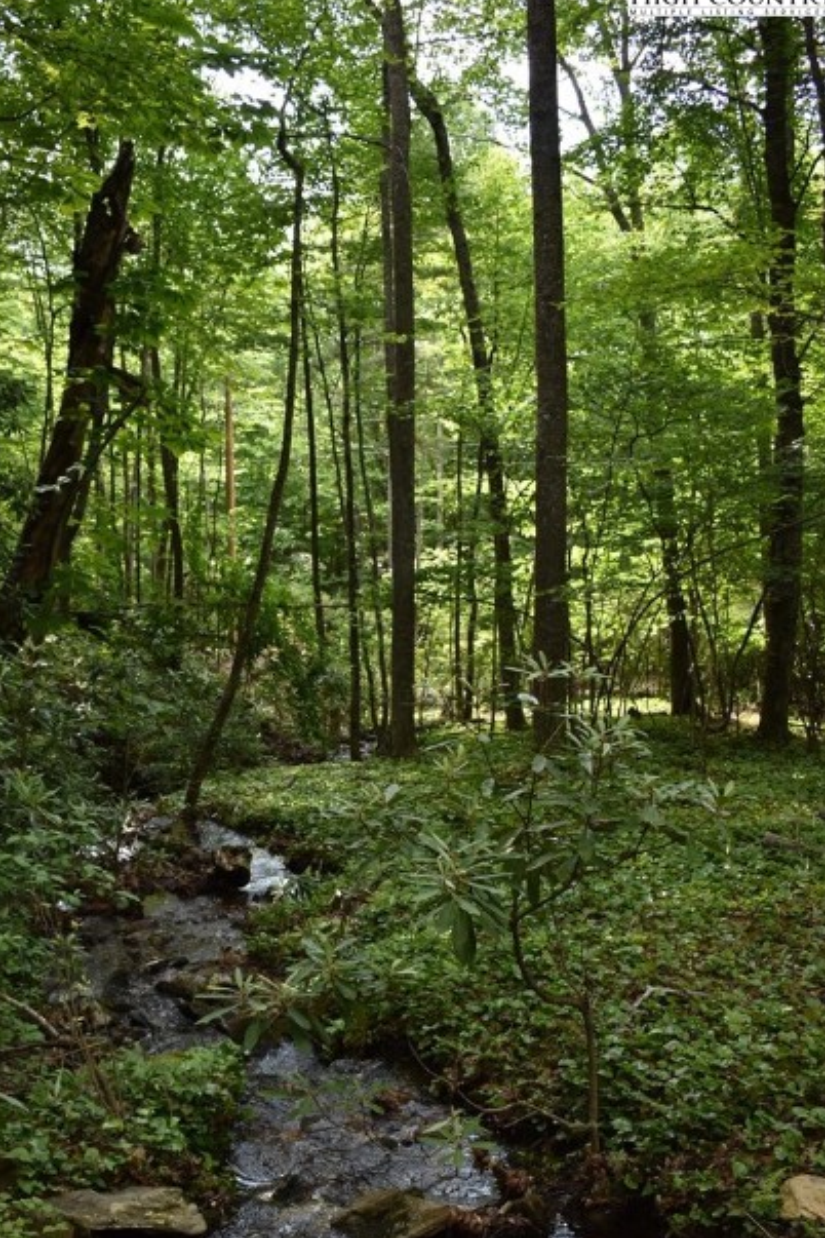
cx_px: 312
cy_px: 753
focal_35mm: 42
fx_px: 1444
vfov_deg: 46.1
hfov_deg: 31.8
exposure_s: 1/250
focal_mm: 22
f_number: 3.8
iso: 500
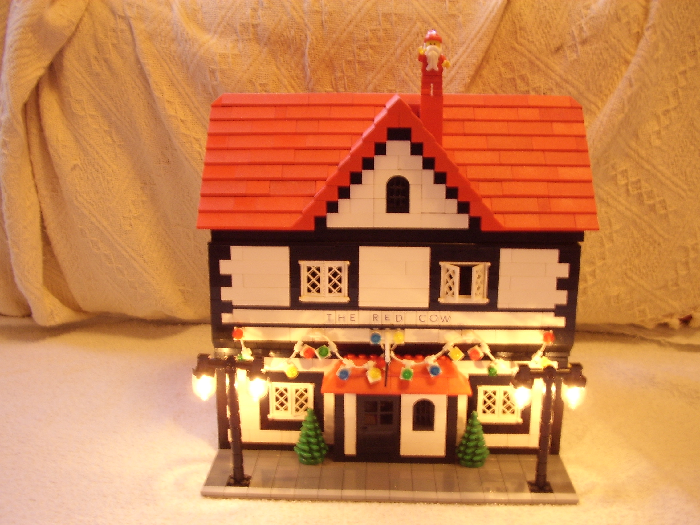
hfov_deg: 60.0
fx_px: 607
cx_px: 350
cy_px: 262
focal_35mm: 30
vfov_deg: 46.8
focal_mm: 5.8
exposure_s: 1/3
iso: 100
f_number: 2.9
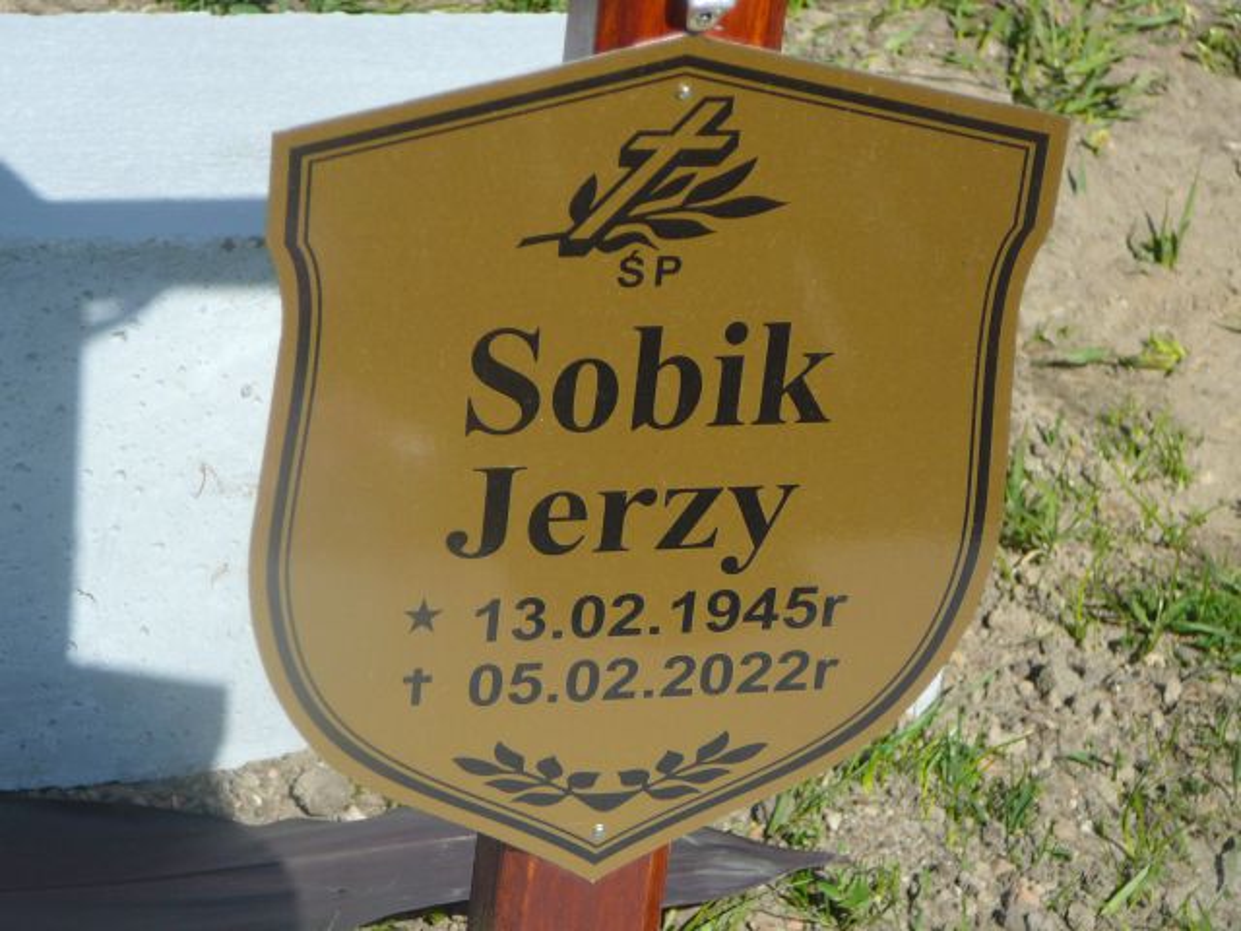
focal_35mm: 118
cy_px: 466
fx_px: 4230
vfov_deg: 12.6
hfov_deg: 16.7
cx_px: 620
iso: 80
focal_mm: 17.6
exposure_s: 1/640
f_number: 3.9
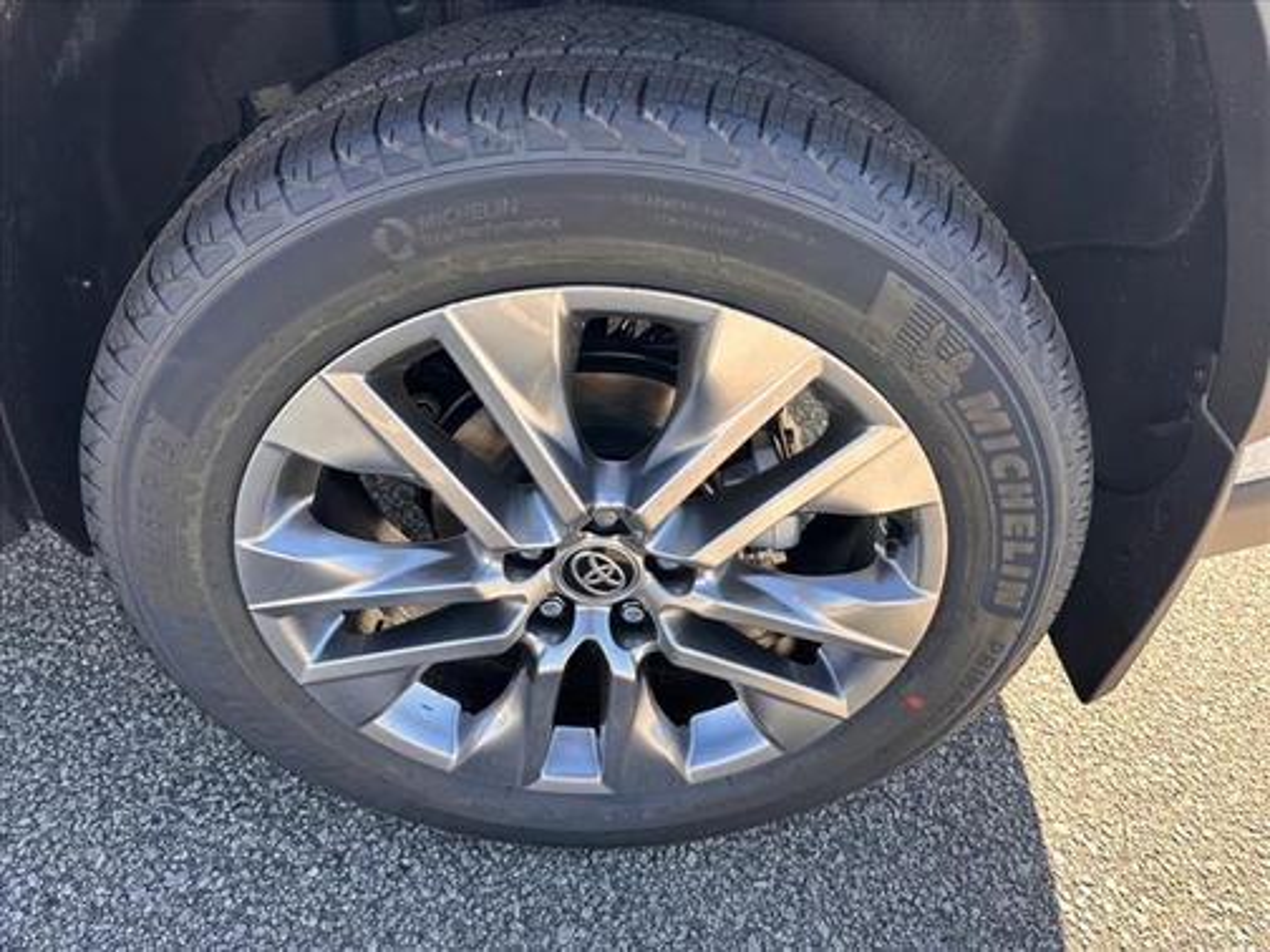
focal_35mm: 24
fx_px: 881
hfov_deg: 71.6
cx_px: 635
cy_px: 476
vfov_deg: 56.8
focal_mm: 6.86
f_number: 1.78
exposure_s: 1/374
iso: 80
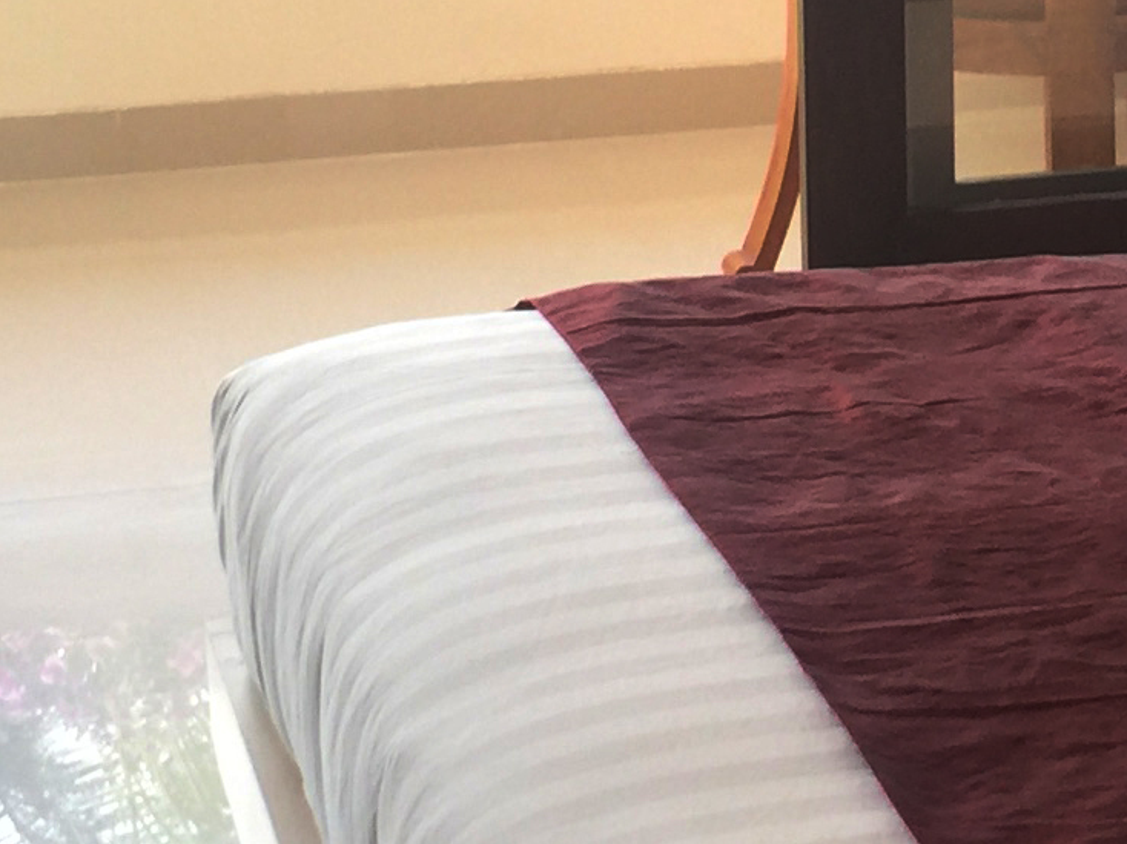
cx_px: 1104
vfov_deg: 11.5
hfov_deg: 15.0
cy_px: 193
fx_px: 4199
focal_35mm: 129
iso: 32
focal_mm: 4.15
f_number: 2.2
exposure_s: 1/33
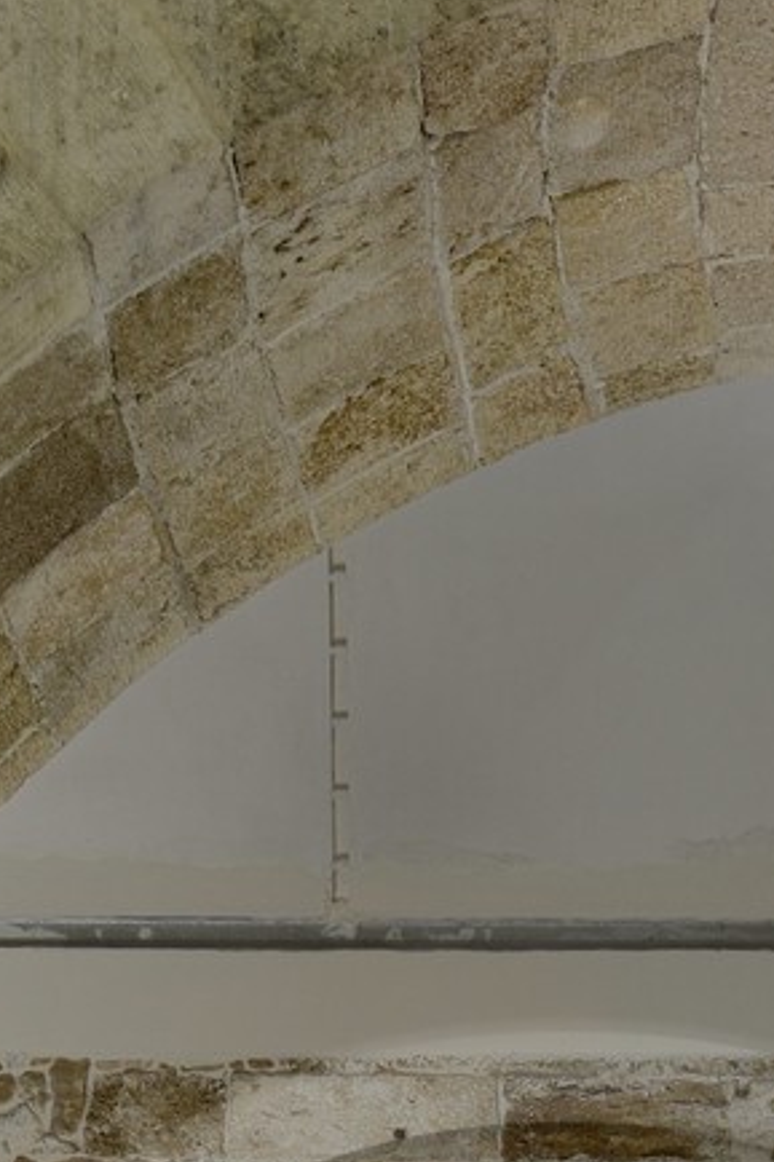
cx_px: 568
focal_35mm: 177
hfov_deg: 7.7
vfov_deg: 11.1
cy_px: 1863
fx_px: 5712
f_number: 13
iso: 400
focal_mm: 48
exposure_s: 4
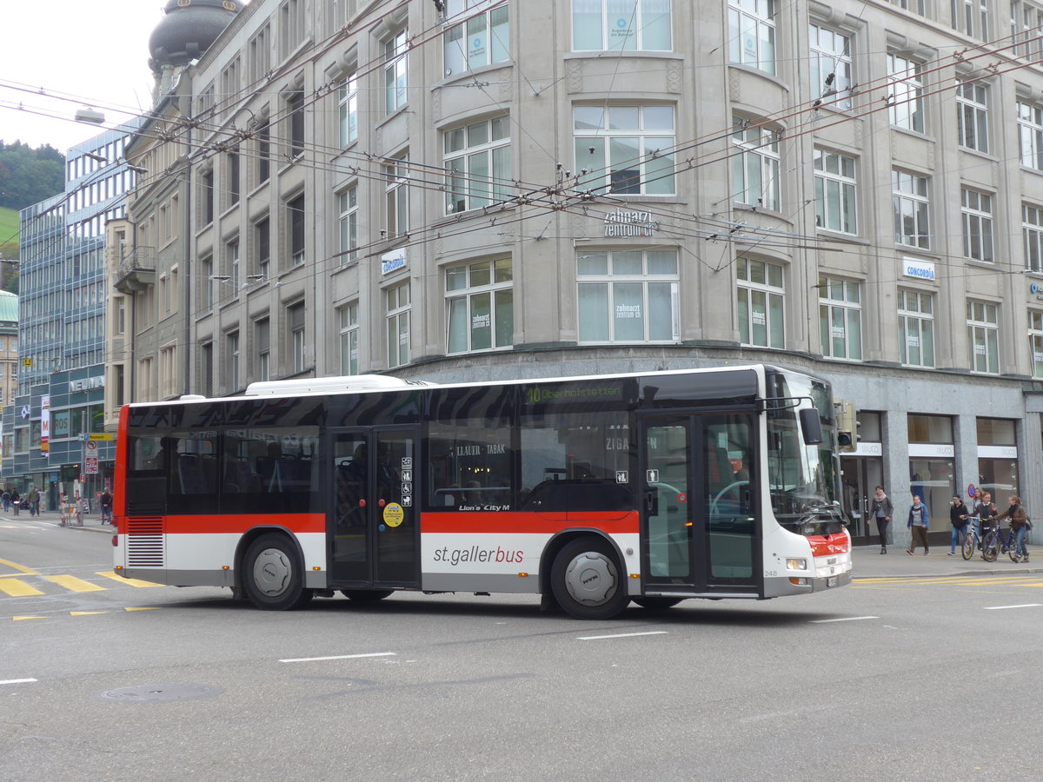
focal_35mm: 46
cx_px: 522
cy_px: 391
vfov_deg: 31.5
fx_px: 1386
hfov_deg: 41.2
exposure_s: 1/250
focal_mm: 9.5
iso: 100
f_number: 3
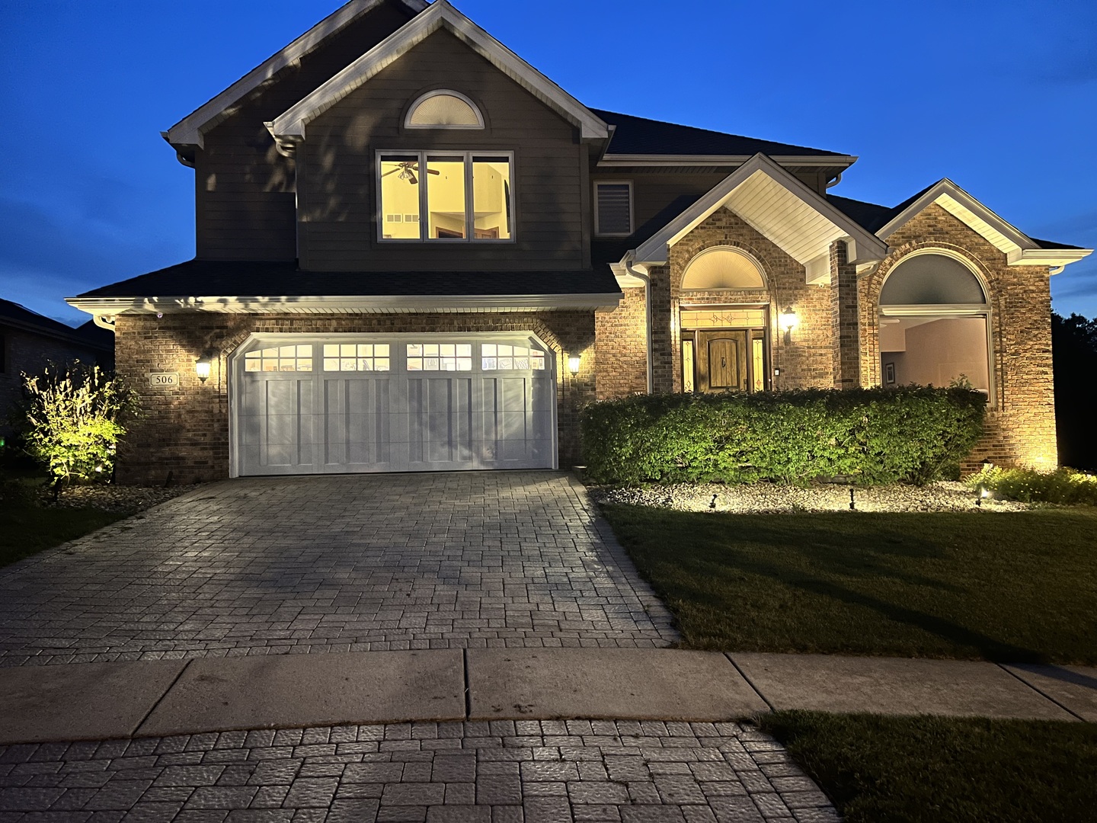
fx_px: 824
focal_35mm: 26
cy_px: 412
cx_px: 548
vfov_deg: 53.1
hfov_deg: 67.3
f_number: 1.5
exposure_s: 1/11
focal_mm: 5.7
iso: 500
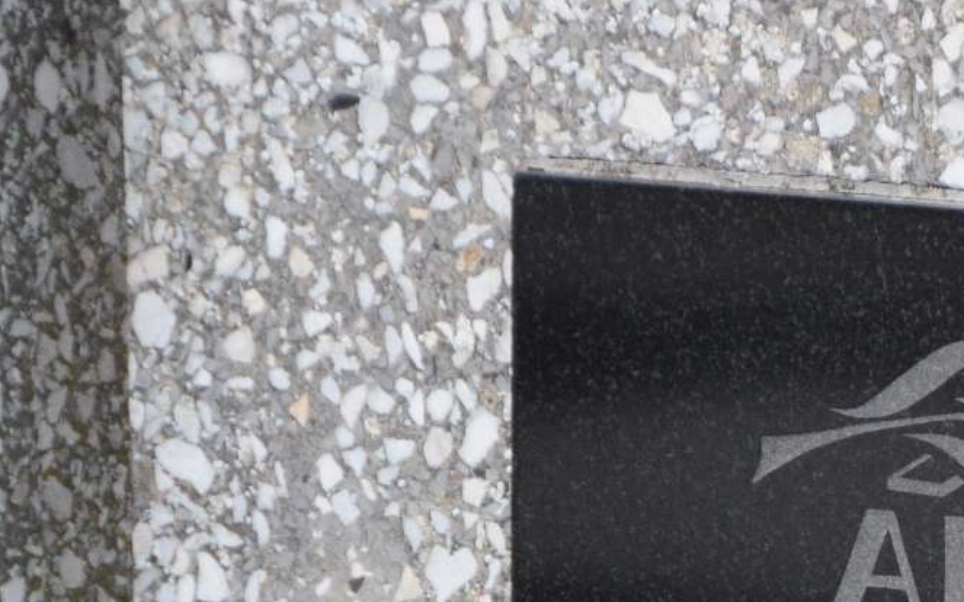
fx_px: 22063
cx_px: 1137
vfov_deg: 1.6
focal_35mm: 840
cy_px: 880
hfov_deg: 2.5
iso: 500
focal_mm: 170
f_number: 7.1
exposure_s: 1/400
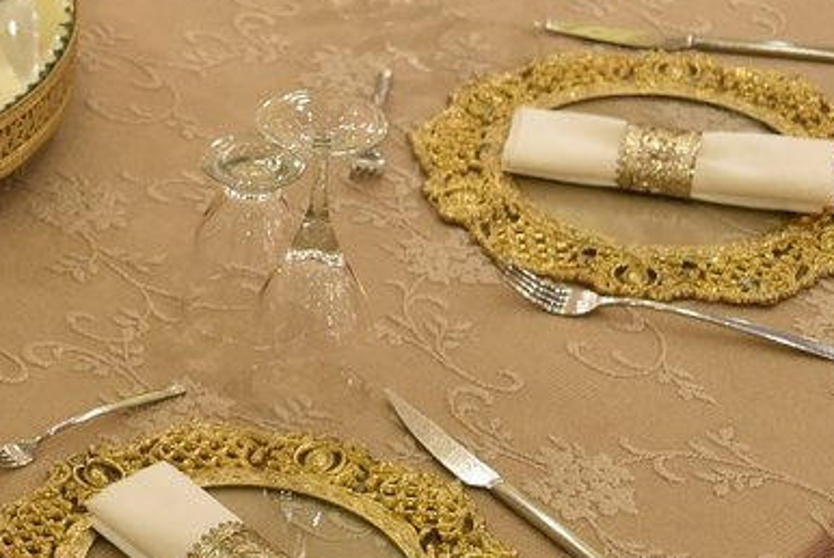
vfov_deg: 8.9
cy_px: 106
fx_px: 3593
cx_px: -282
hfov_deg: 12.8
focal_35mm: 155
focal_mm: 52
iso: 1600
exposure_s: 1/100
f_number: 5
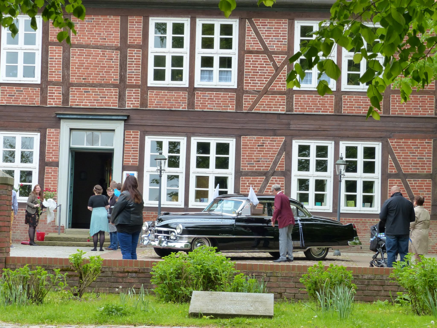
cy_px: 164
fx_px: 1502
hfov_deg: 16.6
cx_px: 218
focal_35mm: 119
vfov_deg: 12.5
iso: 160
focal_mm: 21.4
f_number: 4
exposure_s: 1/200
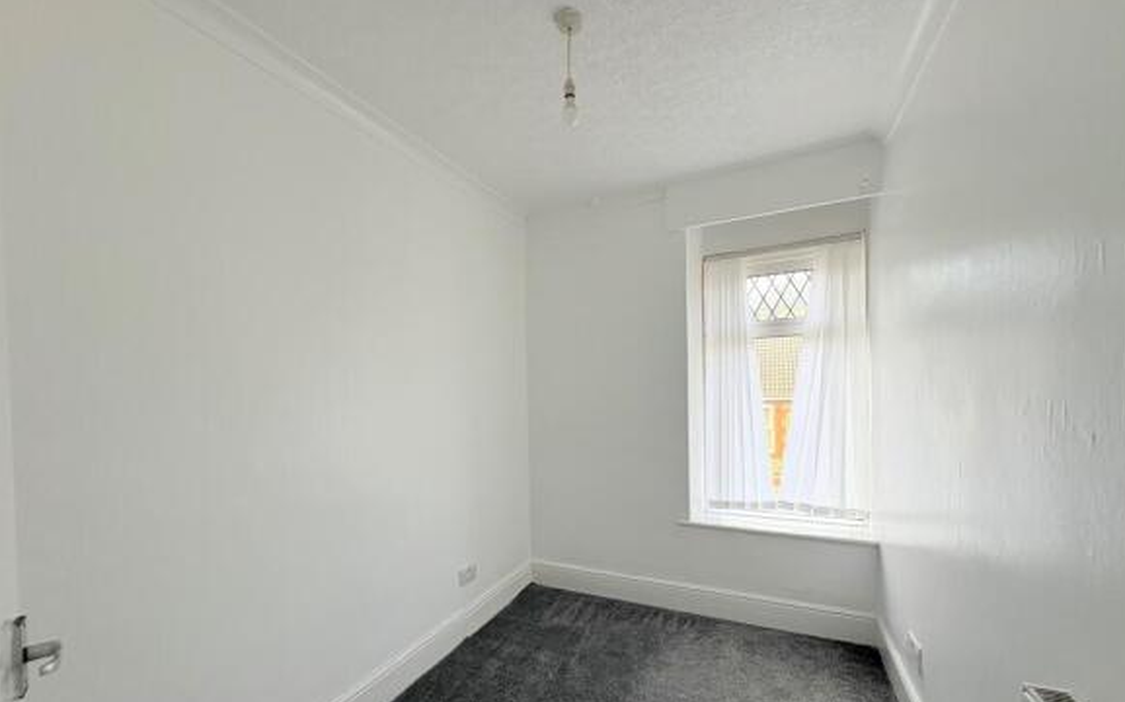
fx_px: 460
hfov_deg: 101.5
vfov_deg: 74.2
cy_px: 405
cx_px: 566
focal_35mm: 15
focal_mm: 2.22
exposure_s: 1/99
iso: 64
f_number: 2.2
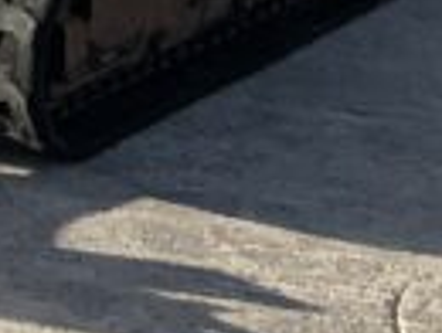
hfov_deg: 8.4
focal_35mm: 228
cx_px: -258
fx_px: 2917
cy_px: -500
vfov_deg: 6.2
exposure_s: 1/1195
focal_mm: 3
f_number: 1.8
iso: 16
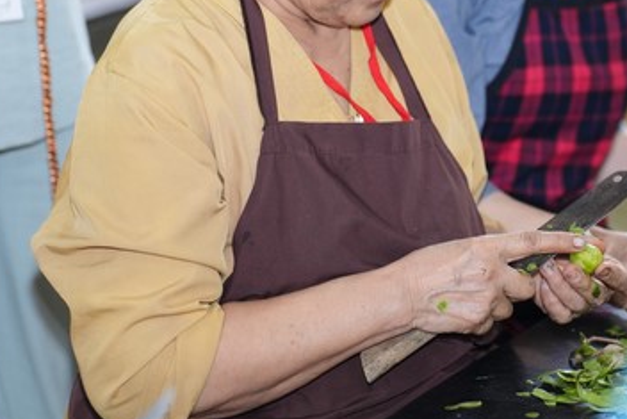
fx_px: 3310
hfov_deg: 10.8
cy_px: 62
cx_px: 356
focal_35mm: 190
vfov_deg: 7.2
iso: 2000
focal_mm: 103
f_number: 2.8
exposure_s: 1/250
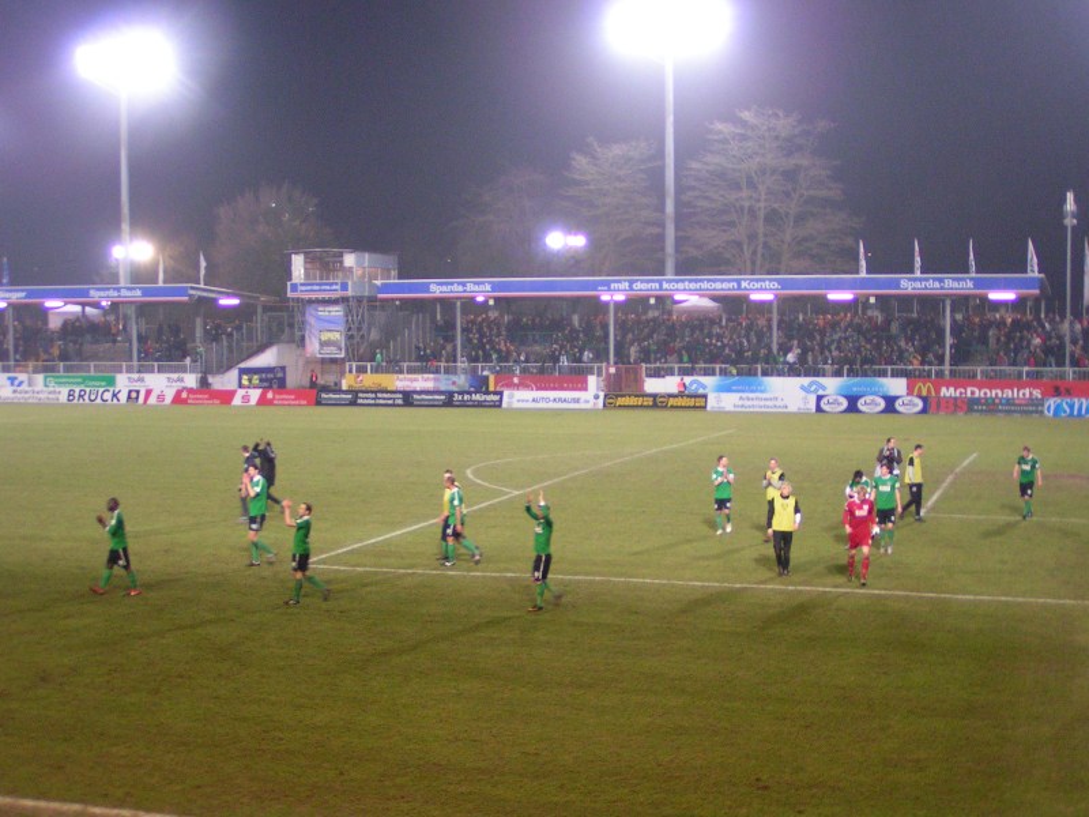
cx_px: 544
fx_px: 1542
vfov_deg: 29.7
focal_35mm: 49
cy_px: 408
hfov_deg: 38.9
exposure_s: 1/30
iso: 200
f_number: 2.8
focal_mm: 7.6
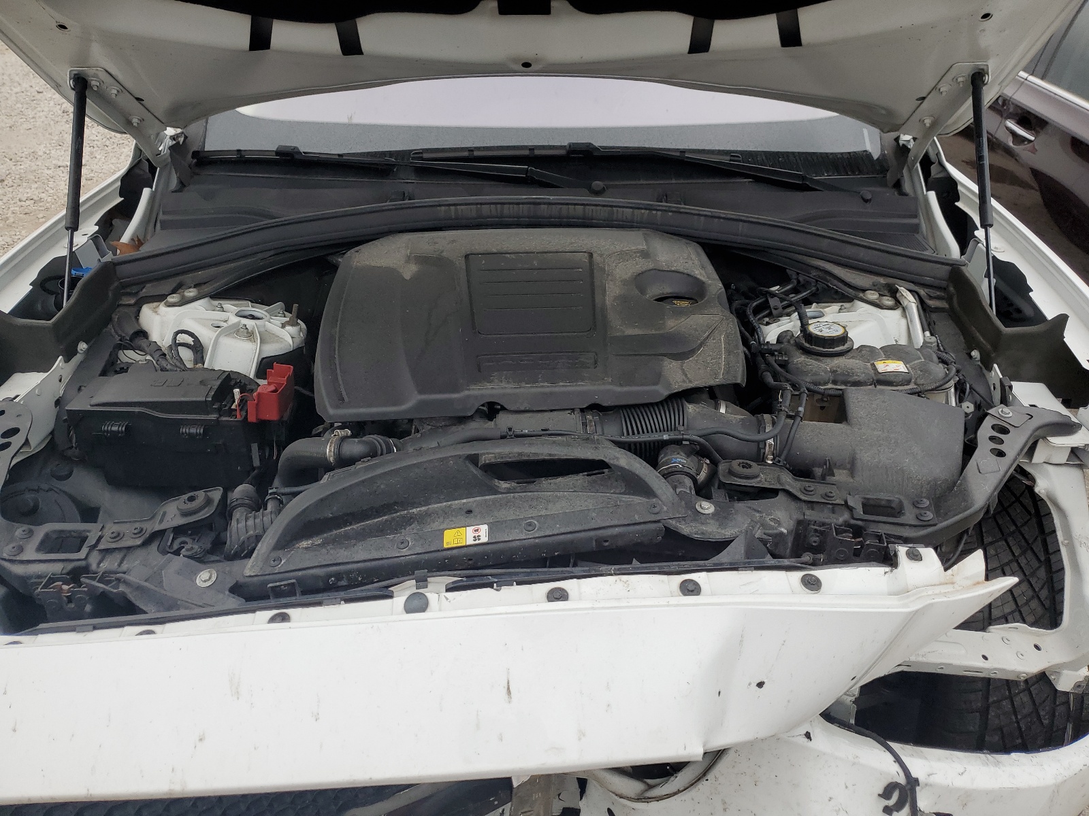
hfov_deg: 67.3
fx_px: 818
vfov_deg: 53.1
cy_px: 408
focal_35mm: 26
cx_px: 544
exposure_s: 1/417
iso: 50
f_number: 1.5
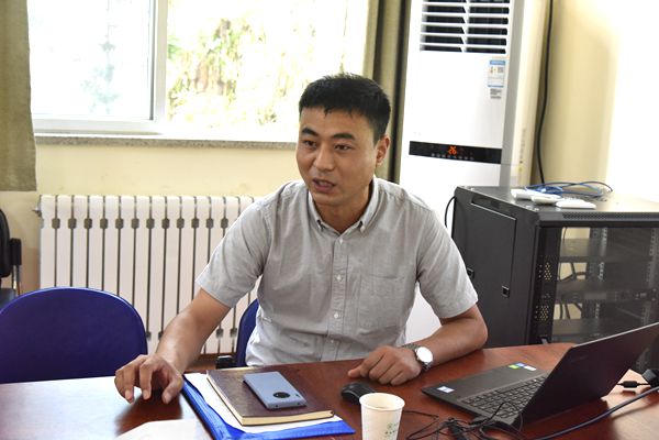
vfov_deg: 28.1
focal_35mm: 48
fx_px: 879
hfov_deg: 41.1
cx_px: 330
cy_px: 220
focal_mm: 48
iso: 6400
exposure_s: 1/160
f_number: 6.3
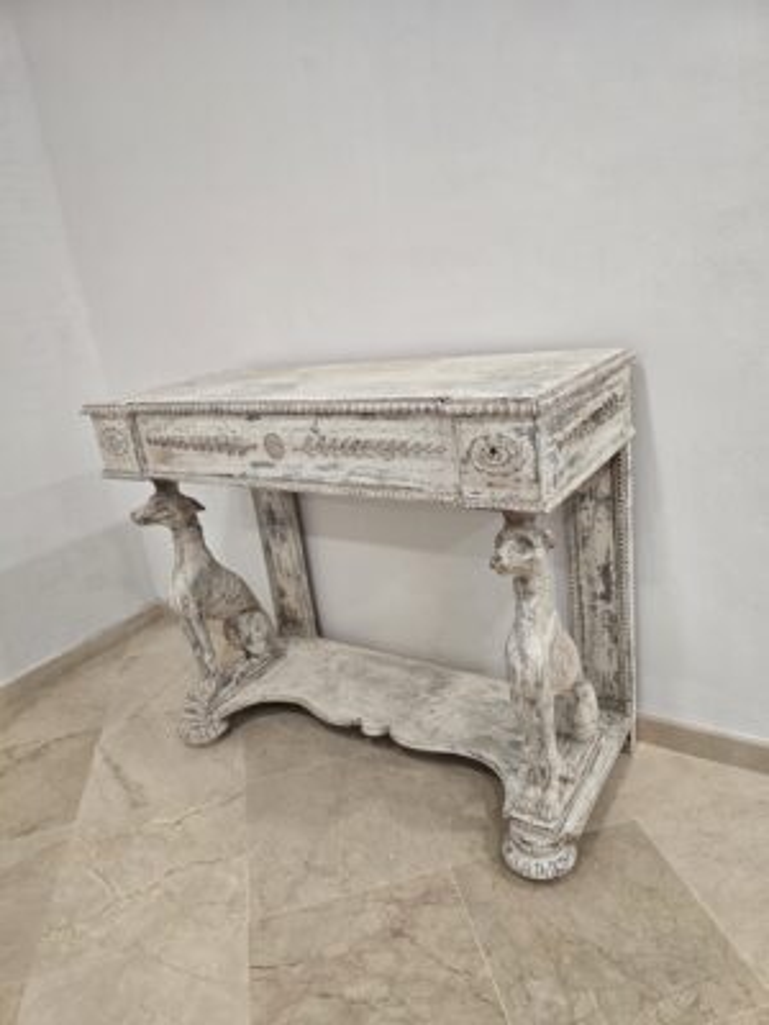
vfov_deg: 73.9
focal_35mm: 23
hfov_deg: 58.9
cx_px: 384
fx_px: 681
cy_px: 512
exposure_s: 1/100
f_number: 1.7
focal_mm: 6.3
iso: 160
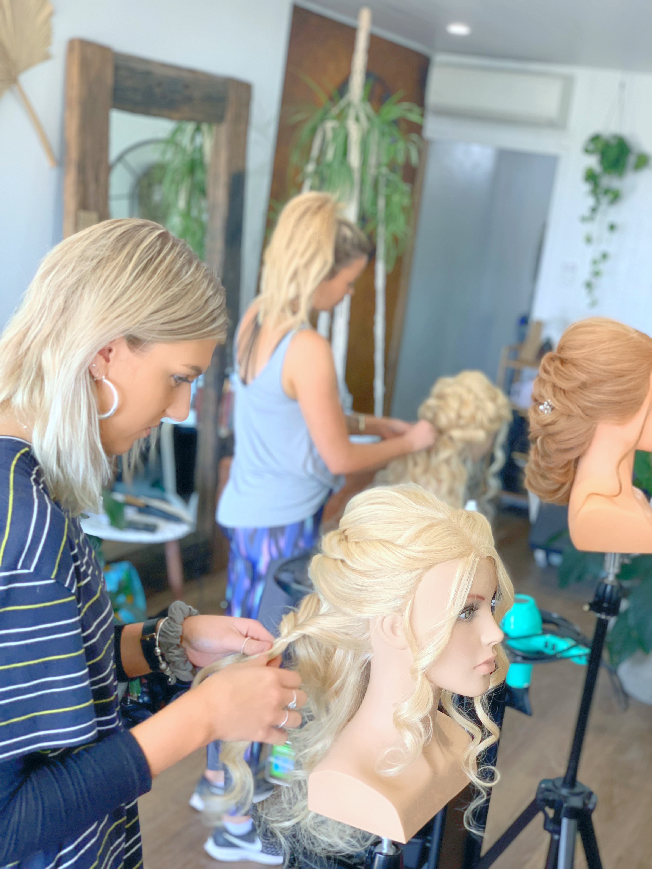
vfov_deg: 36.8
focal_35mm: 52
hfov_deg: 28.0
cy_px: 434
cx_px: 326
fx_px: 1306
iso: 80
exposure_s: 1/100
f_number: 2.4
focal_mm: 6
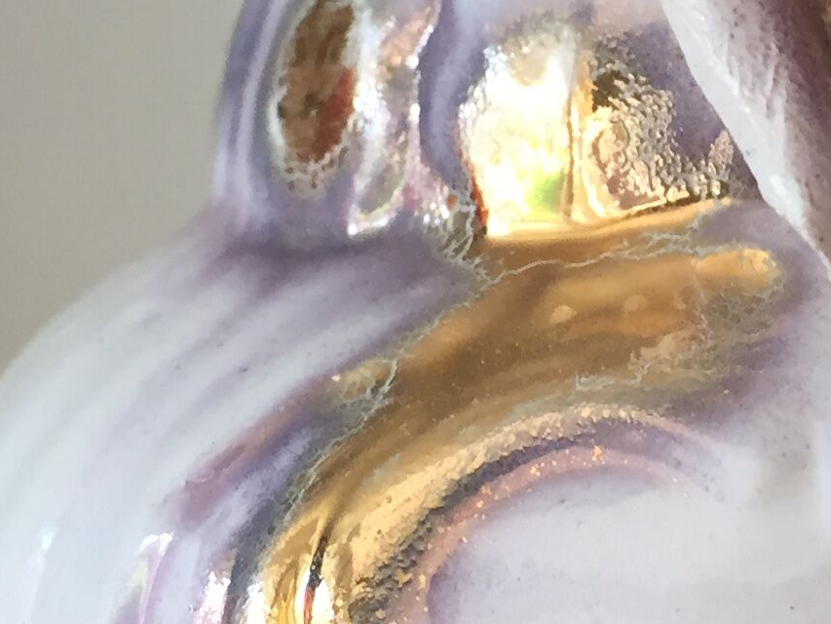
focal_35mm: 111
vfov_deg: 13.2
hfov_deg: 17.3
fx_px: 2665
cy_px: 22
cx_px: 840
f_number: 2.2
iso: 32
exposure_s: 1/33
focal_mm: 4.15
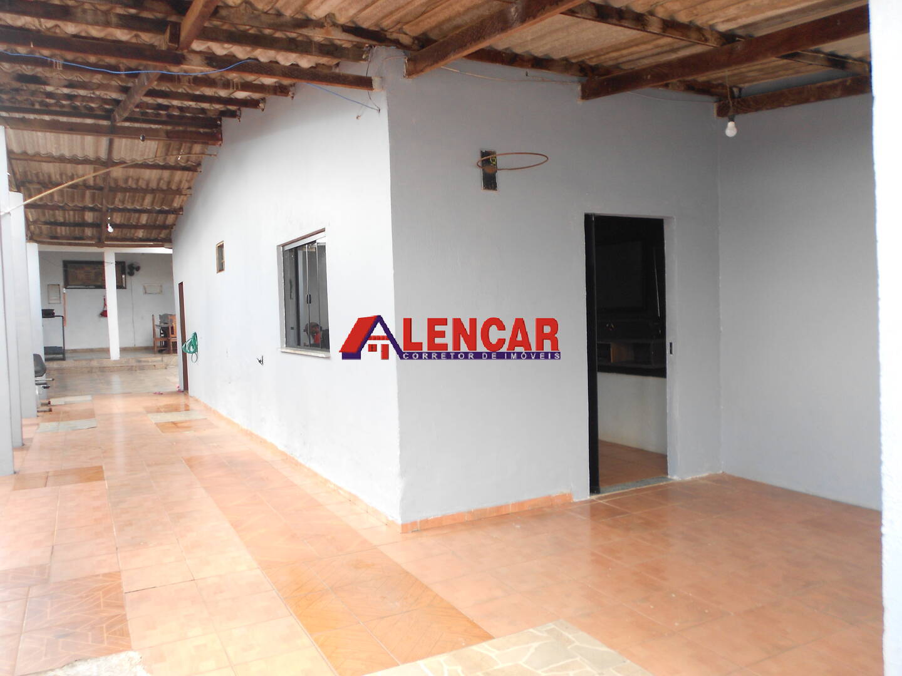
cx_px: 451
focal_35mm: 26
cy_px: 338
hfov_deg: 67.3
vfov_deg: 53.1
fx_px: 677
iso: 80
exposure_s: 1/30
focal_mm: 4.6
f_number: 3.2
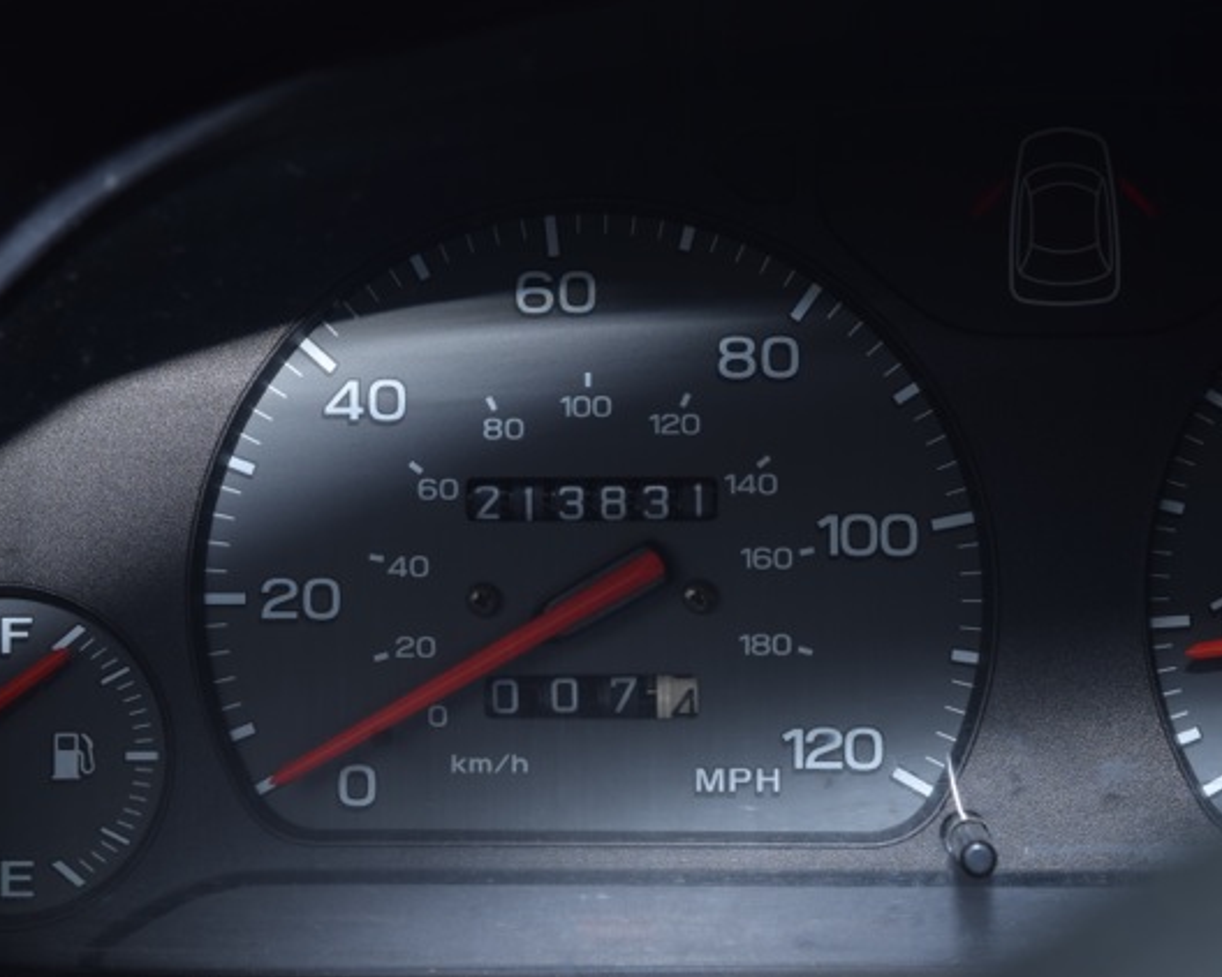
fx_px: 2965
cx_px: 555
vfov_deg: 18.7
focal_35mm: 82
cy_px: 487
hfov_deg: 23.3
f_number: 5.6
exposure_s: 1/125
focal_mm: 48
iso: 100
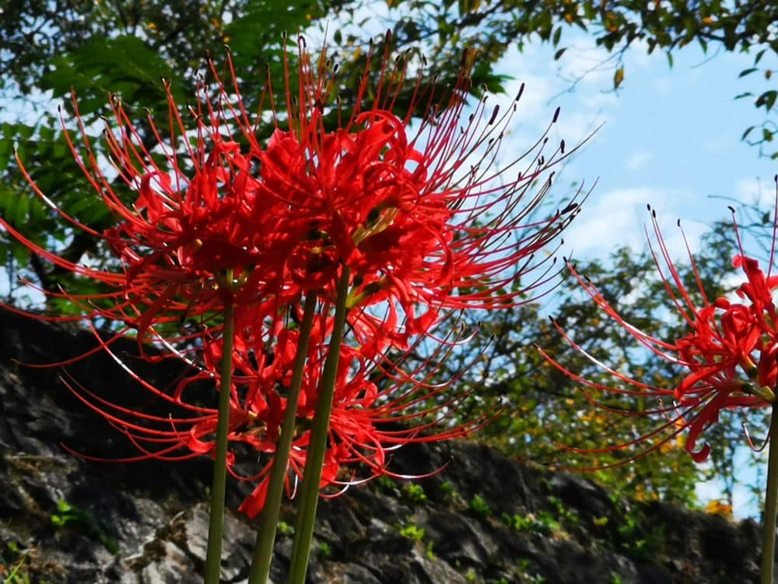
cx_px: 389
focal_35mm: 133
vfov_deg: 11.1
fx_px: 2989
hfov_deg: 14.8
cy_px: 292
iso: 50
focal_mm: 3.95
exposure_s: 1/1773
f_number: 2.4
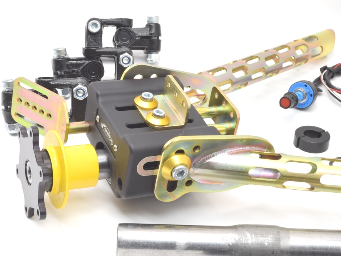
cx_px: 183
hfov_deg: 21.9
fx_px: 882
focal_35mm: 90
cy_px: 128
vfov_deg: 16.5
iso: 100
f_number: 22
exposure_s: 1
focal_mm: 55
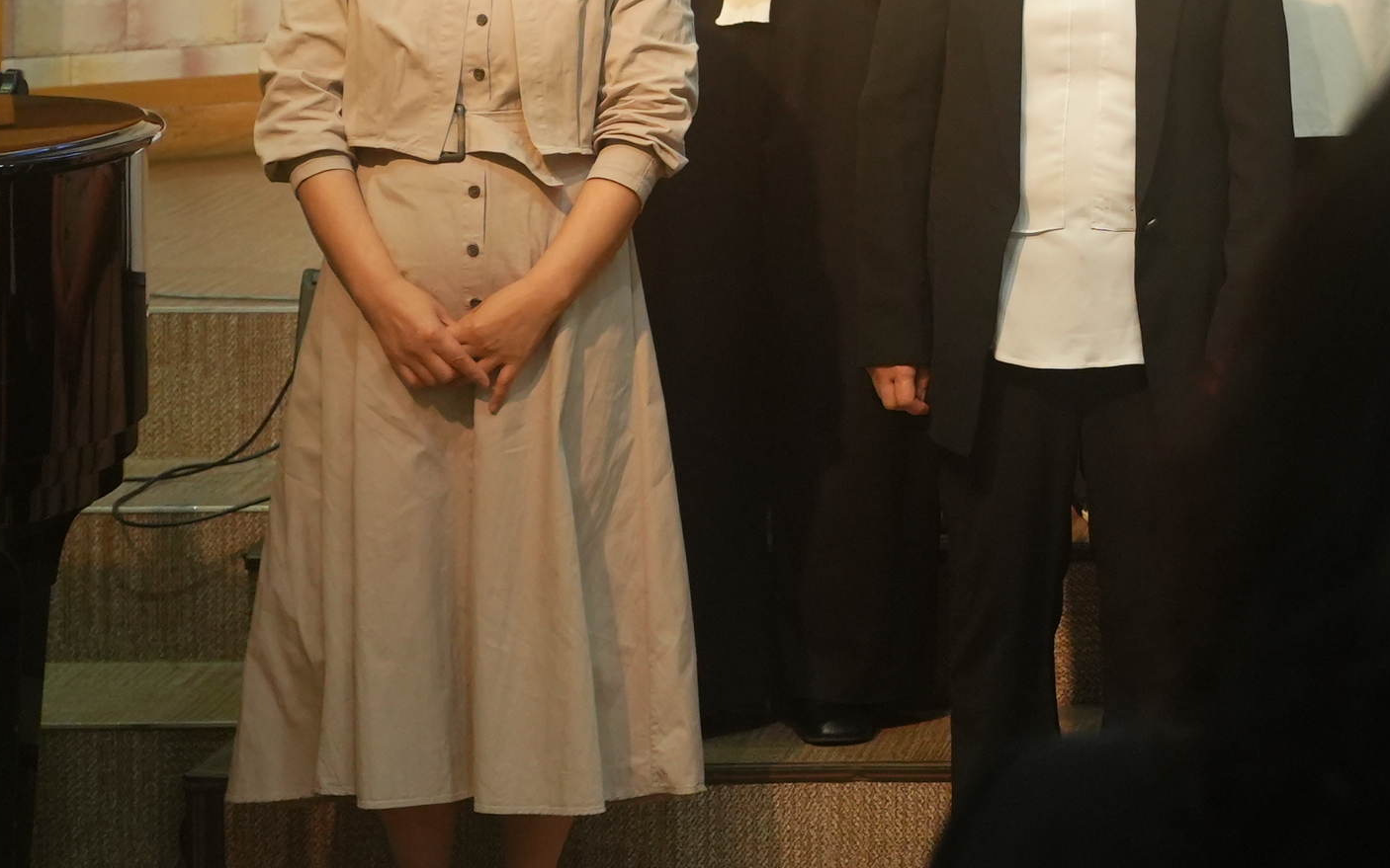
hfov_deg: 11.9
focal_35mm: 167
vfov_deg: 7.7
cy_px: -467
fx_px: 6327
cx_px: 2122
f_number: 5
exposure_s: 1/100
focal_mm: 50
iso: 1250
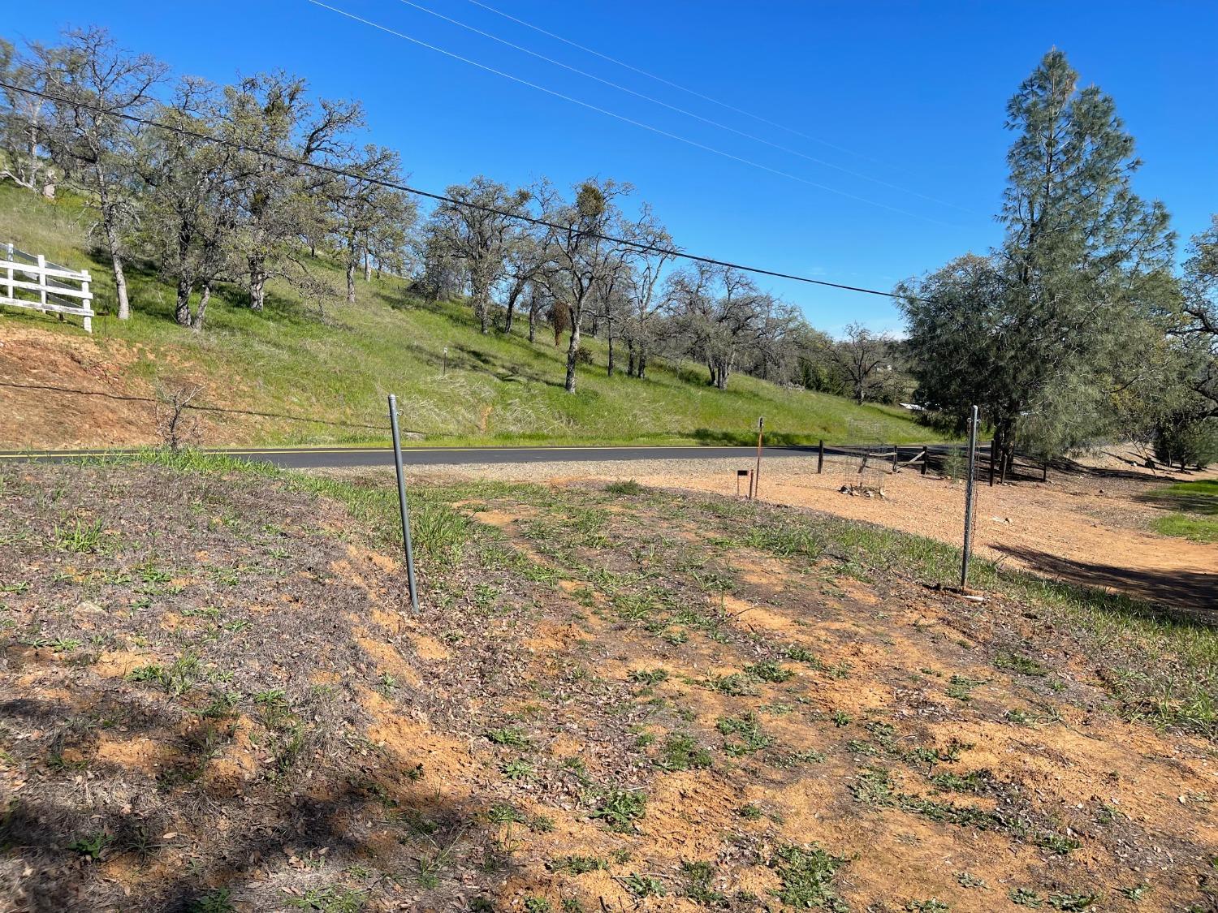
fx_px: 880
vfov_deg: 54.9
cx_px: 609
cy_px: 456
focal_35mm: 25
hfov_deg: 69.4
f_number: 1.6
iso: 32
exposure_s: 1/2488
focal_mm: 5.1
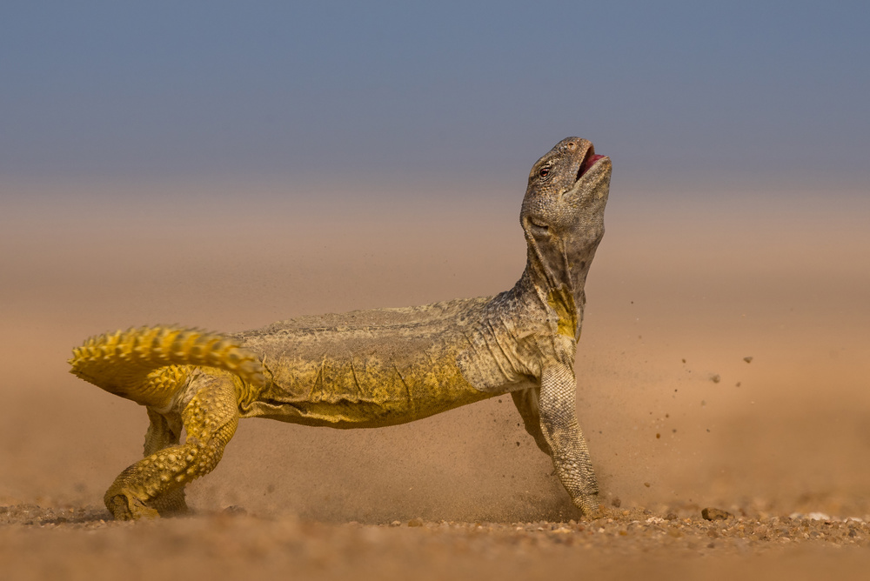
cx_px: 435
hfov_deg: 4.3
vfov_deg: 2.9
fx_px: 11606
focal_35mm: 480
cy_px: 290
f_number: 10
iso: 360
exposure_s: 1/2000
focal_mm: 480
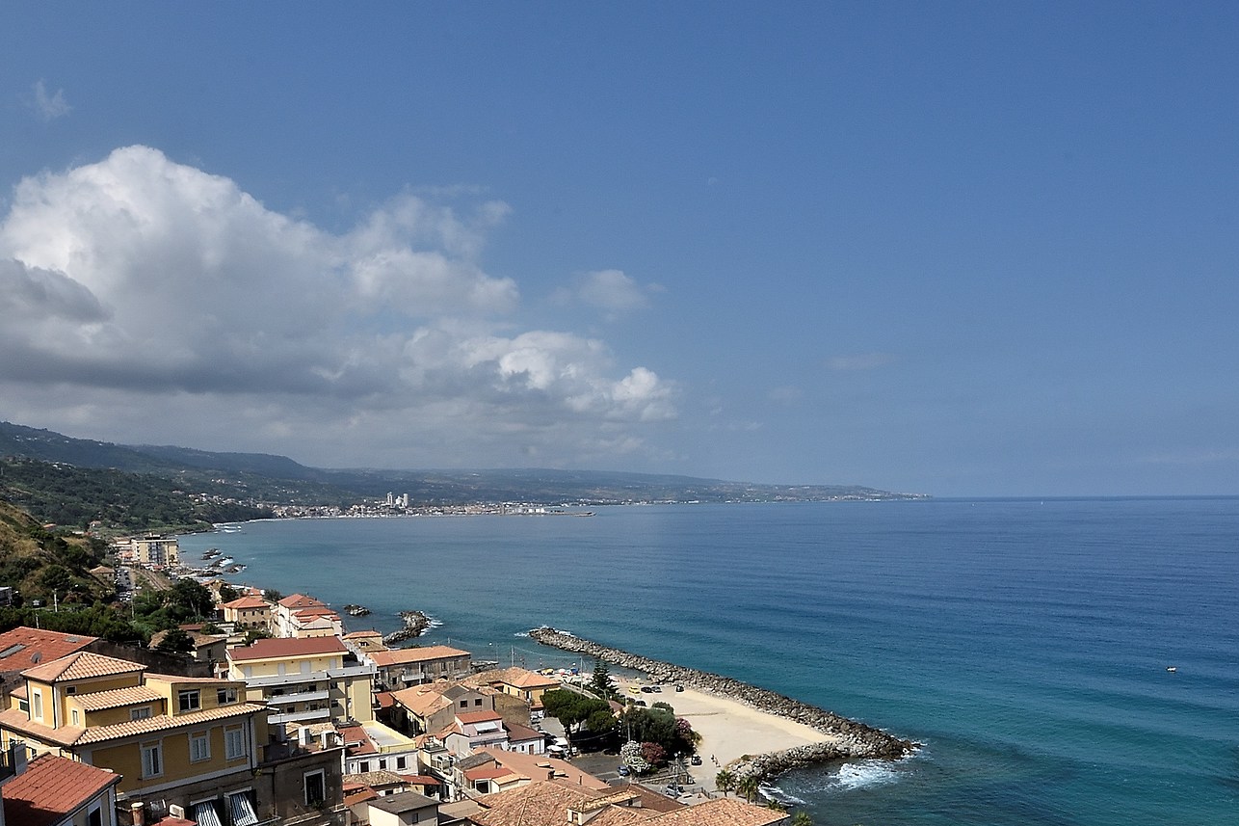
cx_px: 694
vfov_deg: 45.1
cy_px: 601
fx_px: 963
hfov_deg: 65.3
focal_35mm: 28
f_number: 22
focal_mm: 10
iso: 100
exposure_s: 1/50
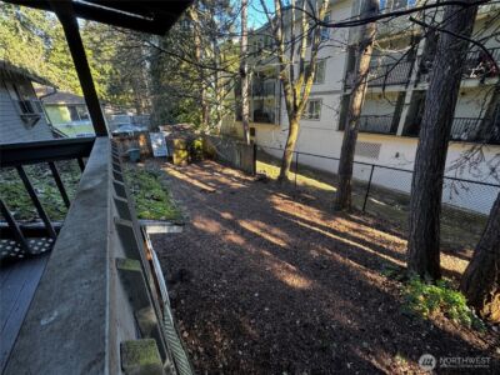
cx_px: 250
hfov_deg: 102.1
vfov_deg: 85.7
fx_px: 202
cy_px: 188
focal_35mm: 14
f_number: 2.2
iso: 100
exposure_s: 1/99
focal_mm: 2.22
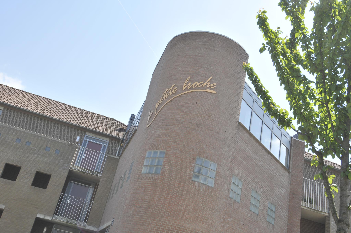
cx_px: 176
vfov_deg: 36.8
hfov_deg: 53.2
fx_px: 351
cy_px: 116
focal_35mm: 36
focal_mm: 24
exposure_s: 1/250
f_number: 9
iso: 200
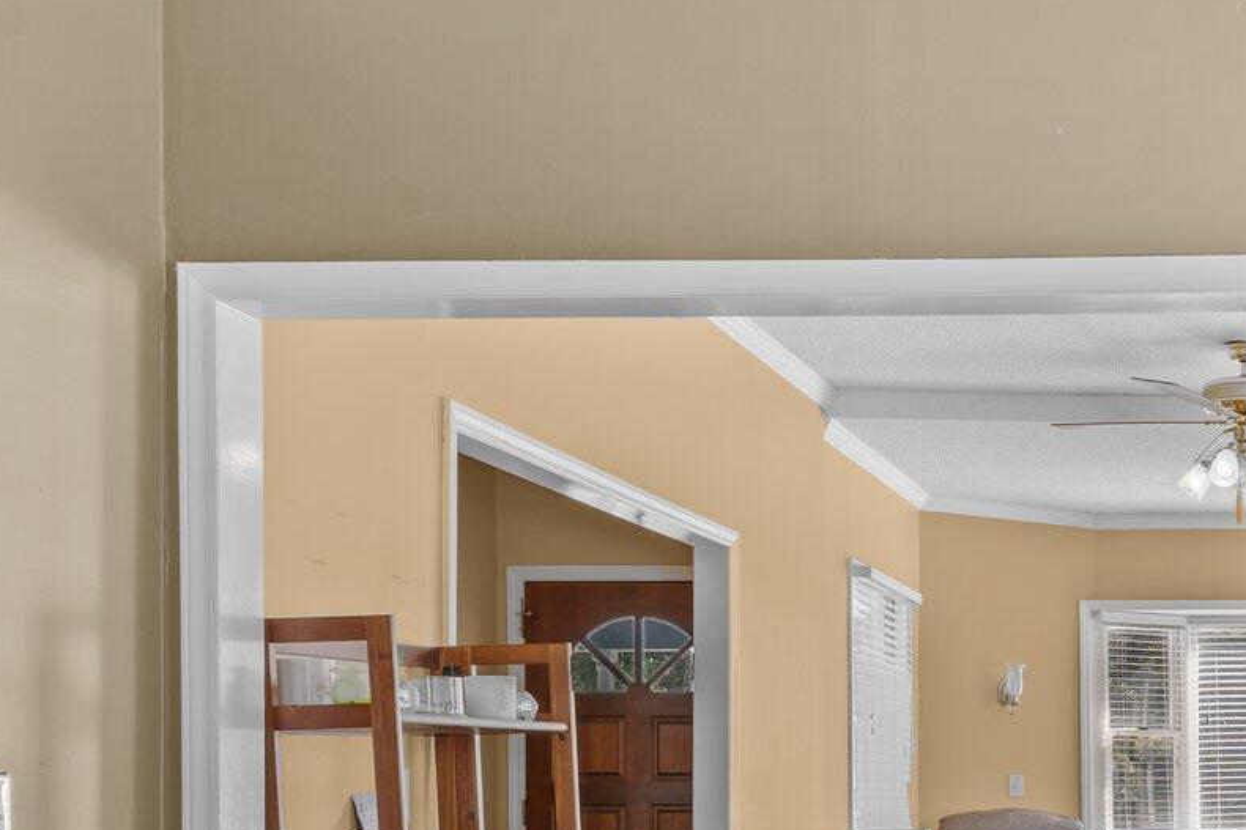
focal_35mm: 44
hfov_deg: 36.8
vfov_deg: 28.9
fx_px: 1522
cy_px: 793
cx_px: 1400
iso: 100
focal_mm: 17
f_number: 8
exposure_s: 2.5
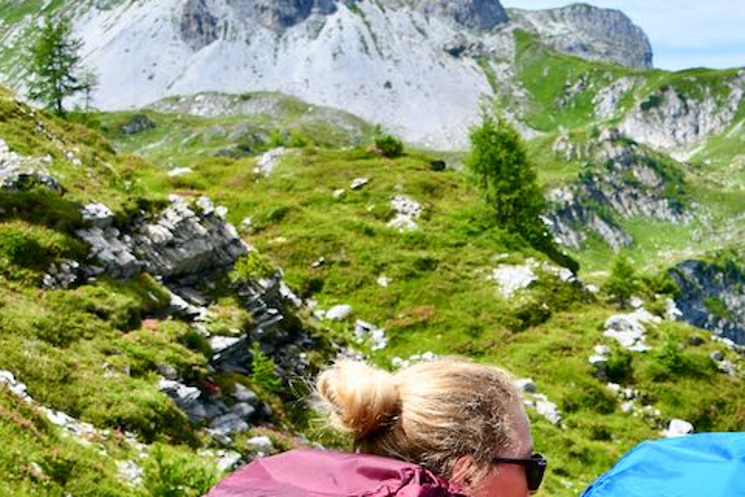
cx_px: 805
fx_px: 1987
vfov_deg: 13.9
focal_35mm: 96
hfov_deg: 20.3
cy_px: 560
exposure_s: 1/250
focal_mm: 28
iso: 110
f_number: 8
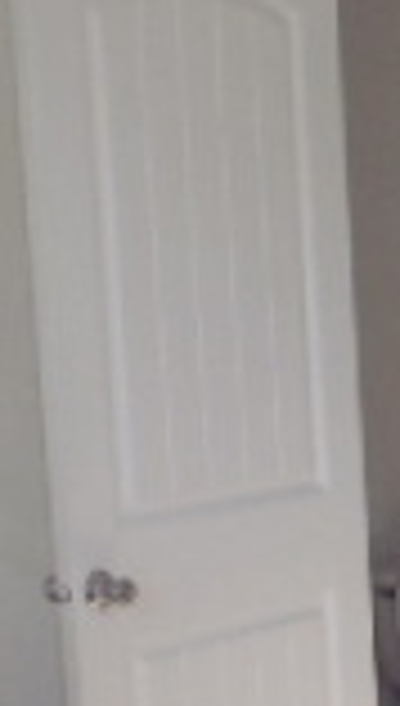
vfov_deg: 17.0
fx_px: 2324
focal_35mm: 124
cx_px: 899
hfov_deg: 9.0
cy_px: 625
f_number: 3.9
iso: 250
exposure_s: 1/80
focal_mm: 5
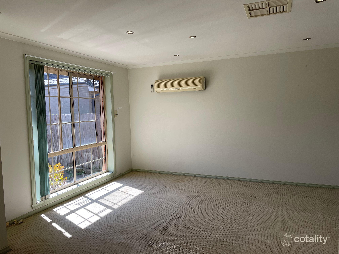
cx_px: 170
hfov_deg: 67.3
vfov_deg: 53.1
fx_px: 255
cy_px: 127
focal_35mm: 26
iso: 32
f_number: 1.6
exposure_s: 1/437
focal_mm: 4.2
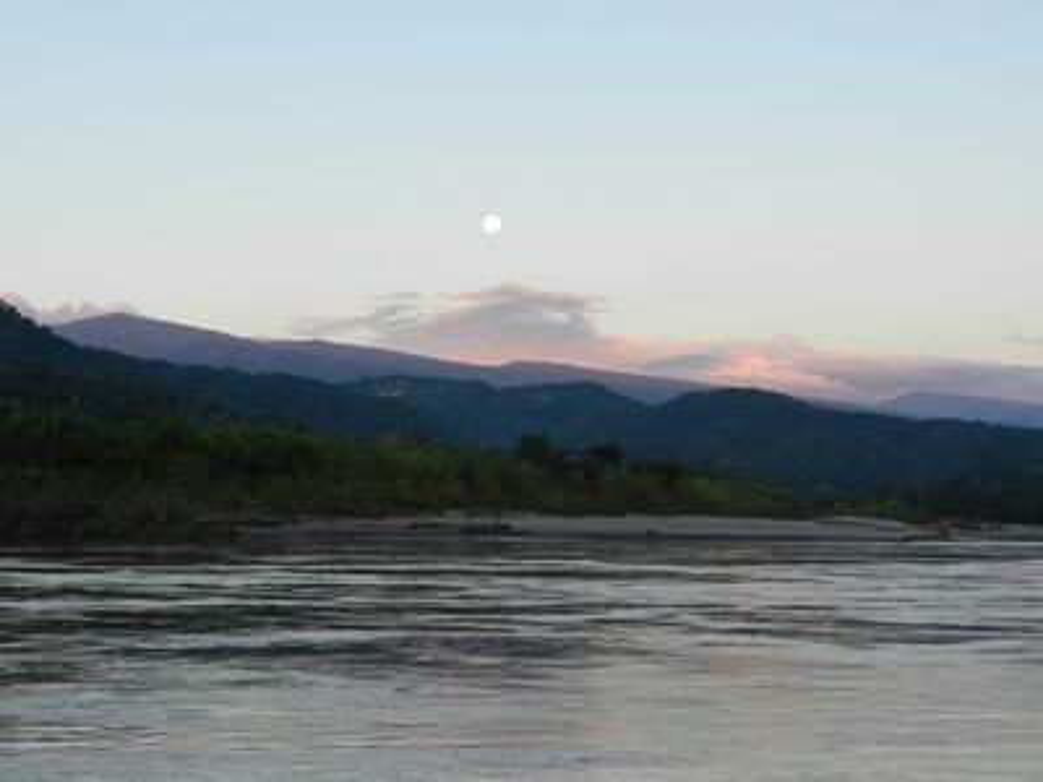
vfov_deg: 24.4
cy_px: 391
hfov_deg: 32.2
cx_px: 522
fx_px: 1808
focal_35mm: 60
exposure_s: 1/100
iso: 160
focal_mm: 10.9
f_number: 4.5
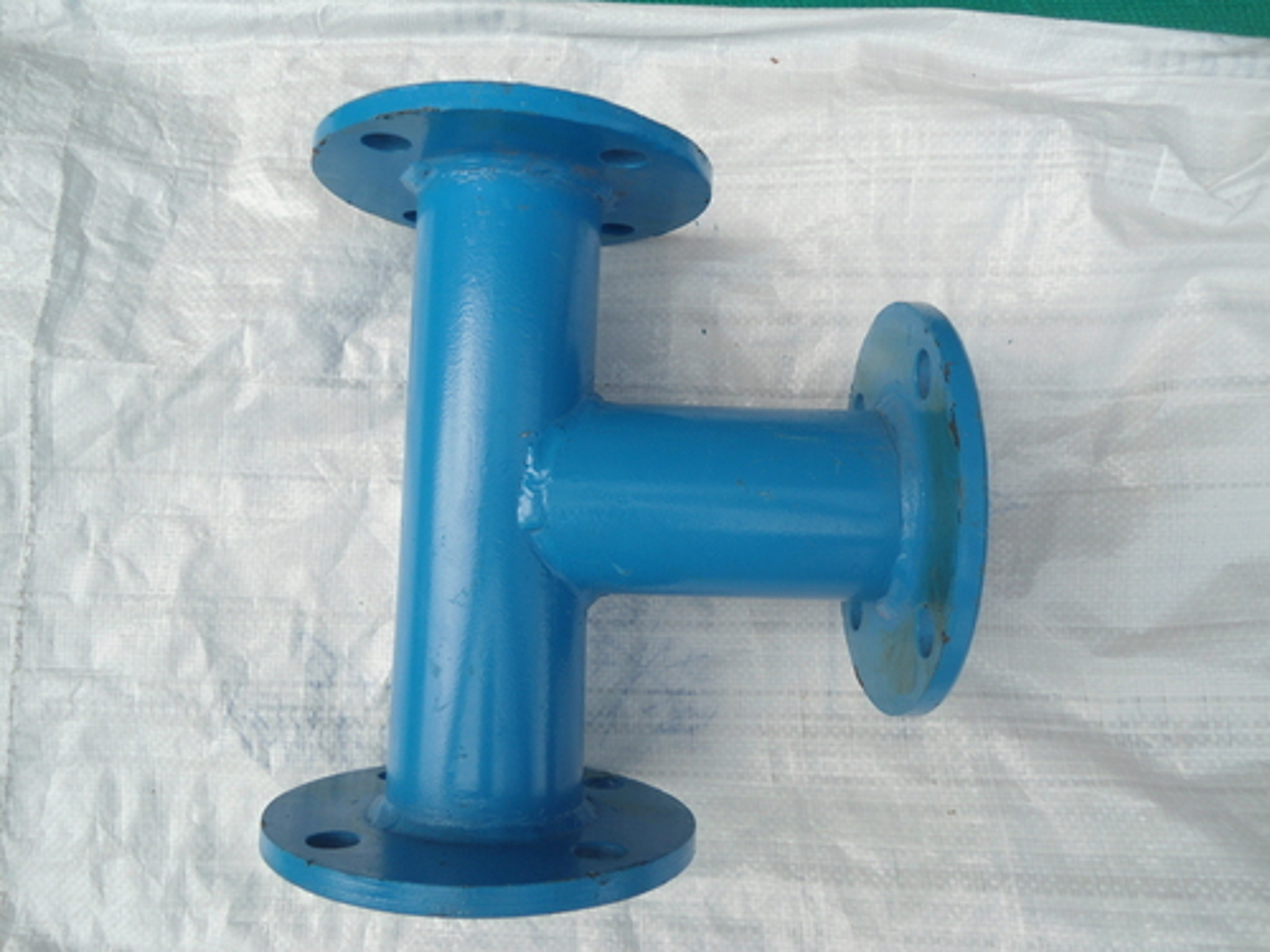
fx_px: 954
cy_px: 476
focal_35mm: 26
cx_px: 635
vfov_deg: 53.1
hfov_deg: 67.3
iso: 80
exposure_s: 1/640
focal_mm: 4.7
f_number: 2.8
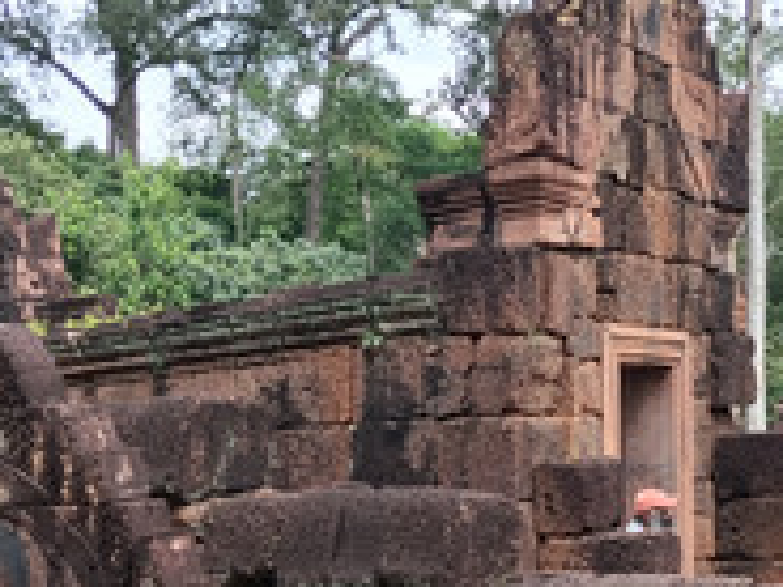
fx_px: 1787
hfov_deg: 24.7
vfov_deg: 17.9
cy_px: 683
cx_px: 447
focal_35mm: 79
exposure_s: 1/417
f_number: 1.8
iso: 50
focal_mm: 4.22
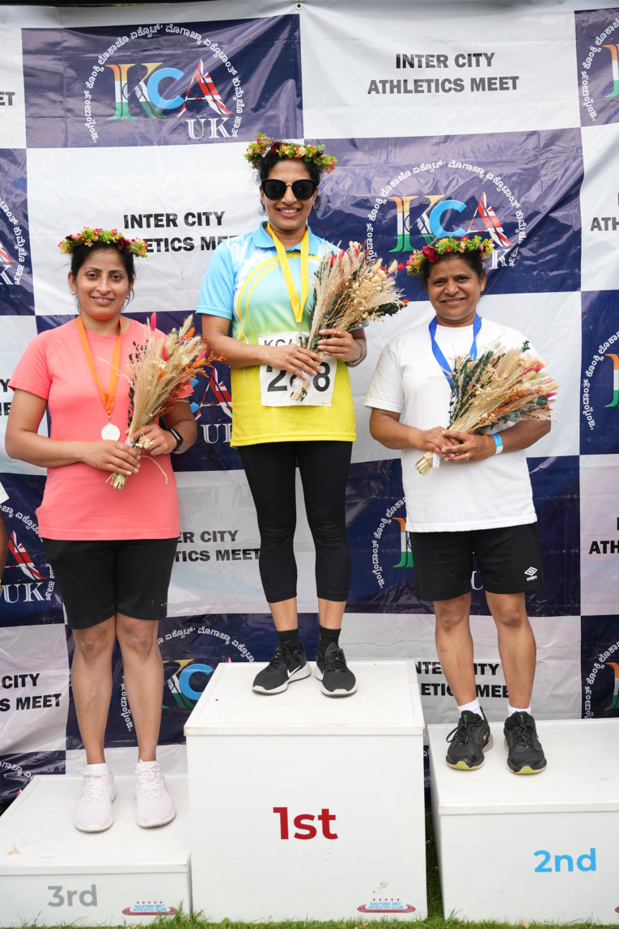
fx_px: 1014
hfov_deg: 34.0
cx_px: 310
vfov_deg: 49.2
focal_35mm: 39
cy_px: 464
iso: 250
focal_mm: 39.3
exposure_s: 1/1600
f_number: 2.8
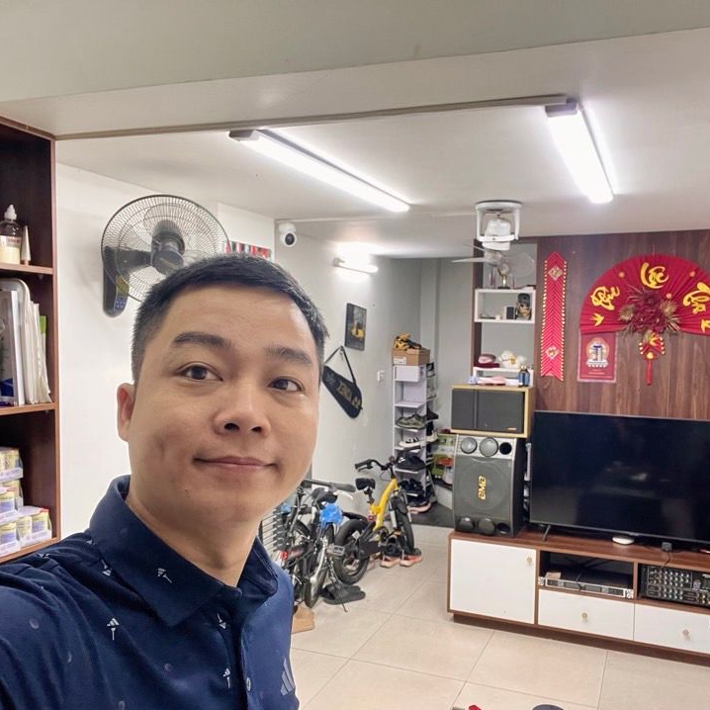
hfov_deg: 55.4
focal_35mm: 29
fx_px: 673
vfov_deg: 55.6
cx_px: 406
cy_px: 379
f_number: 2.2
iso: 160
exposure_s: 1/50
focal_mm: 2.71
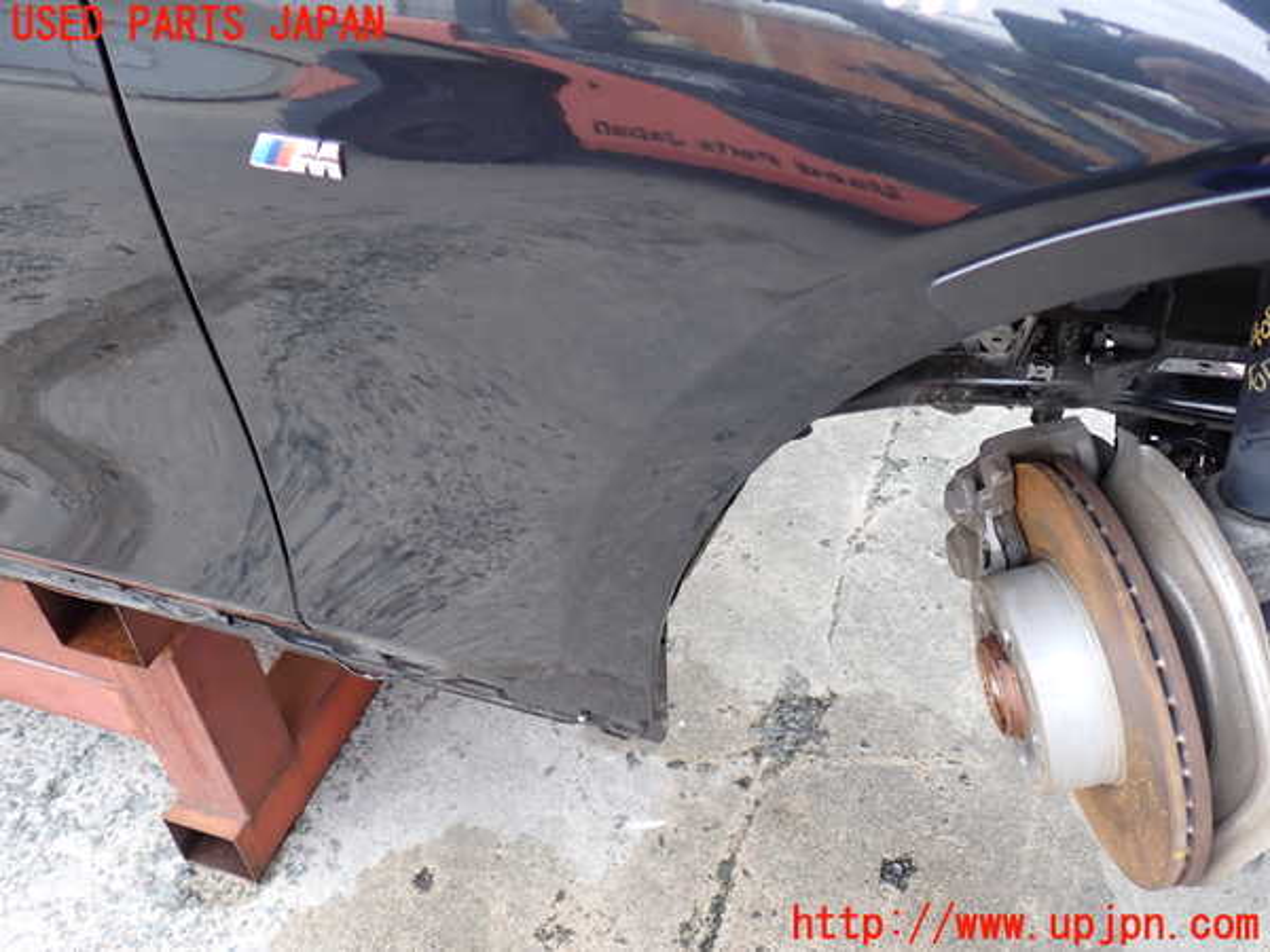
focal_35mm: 30
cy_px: 476
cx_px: 635
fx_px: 1101
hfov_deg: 60.0
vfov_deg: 46.8
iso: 100
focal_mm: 5.4
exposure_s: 1/80
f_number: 2.3
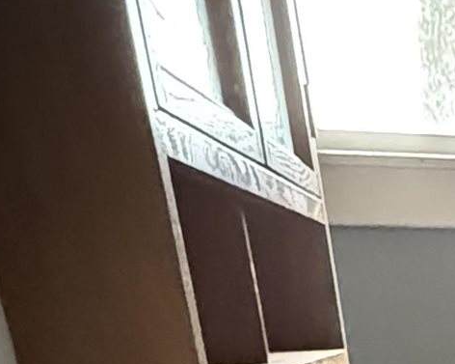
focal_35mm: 89
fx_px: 1198
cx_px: 929
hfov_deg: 16.2
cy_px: 786
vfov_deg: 13.9
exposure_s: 1/40
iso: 1600
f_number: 2.2
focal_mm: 2.22
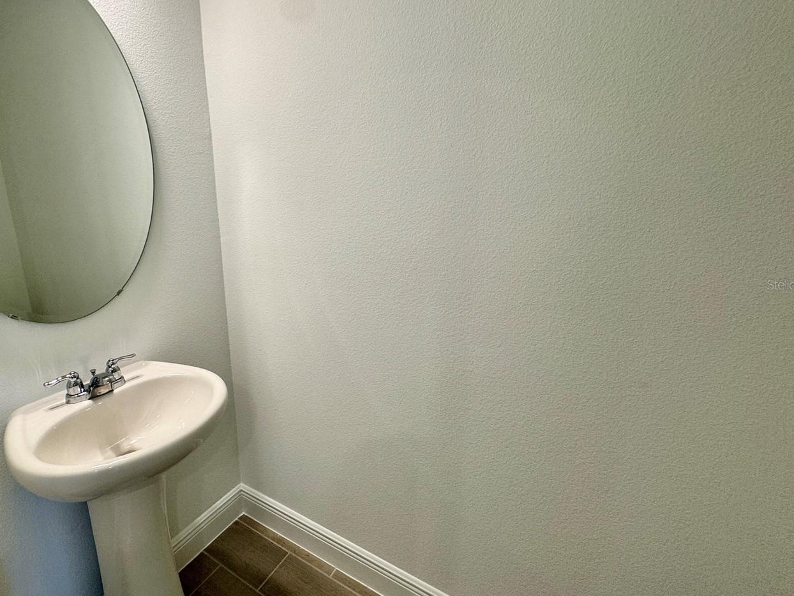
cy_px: 284
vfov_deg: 71.6
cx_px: 317
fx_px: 413
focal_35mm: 18
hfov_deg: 86.6
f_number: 2.2
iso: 100
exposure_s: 1/120
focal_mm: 2.22
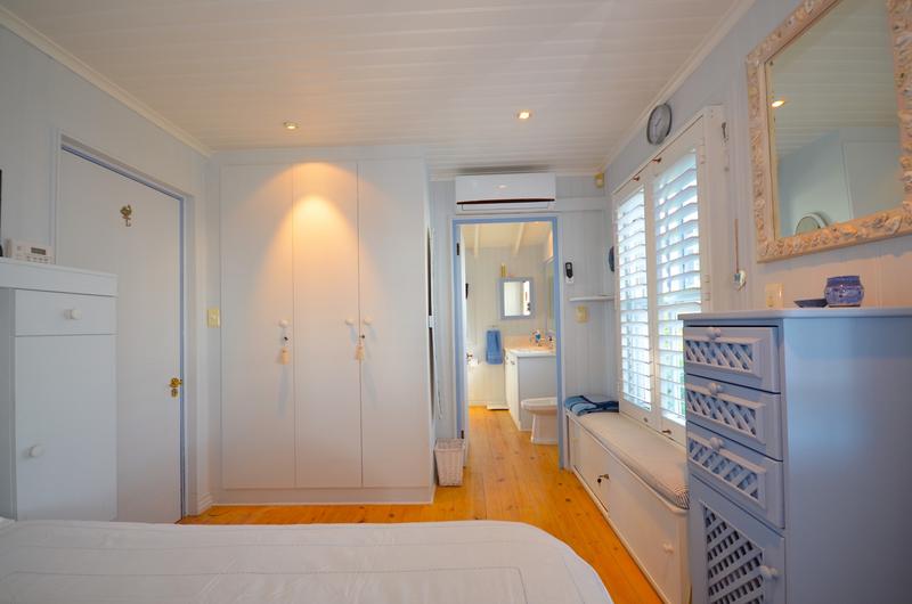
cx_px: 456
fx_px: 379
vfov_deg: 77.1
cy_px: 302
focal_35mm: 15
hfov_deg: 100.5
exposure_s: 1/60
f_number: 4
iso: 320
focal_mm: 10
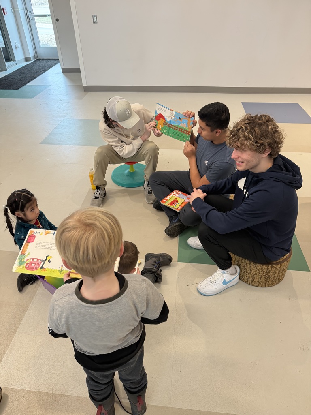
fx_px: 287
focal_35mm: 24
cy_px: 208
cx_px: 156
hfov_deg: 56.8
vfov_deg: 71.6
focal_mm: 6.76
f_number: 1.78
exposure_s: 1/60
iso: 200
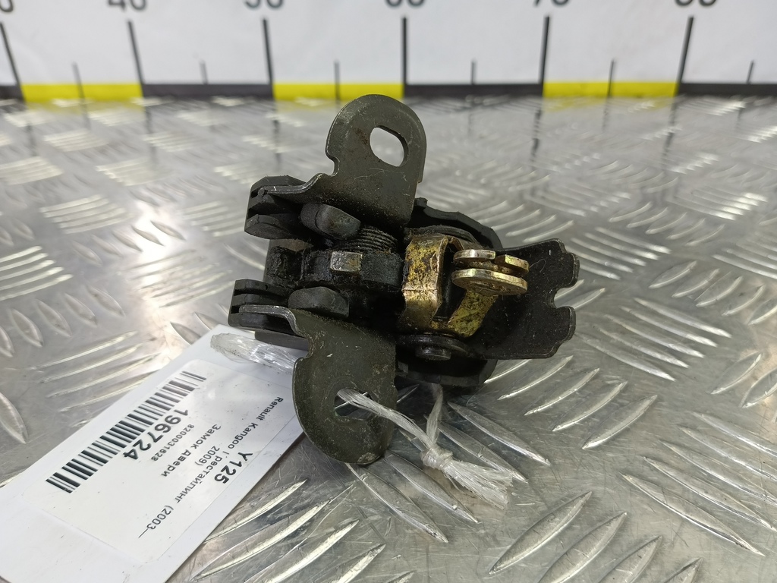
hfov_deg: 73.9
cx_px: 388
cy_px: 292
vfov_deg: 58.9
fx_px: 516
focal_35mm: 23
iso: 140
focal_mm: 4.11
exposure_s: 1/50
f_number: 1.6
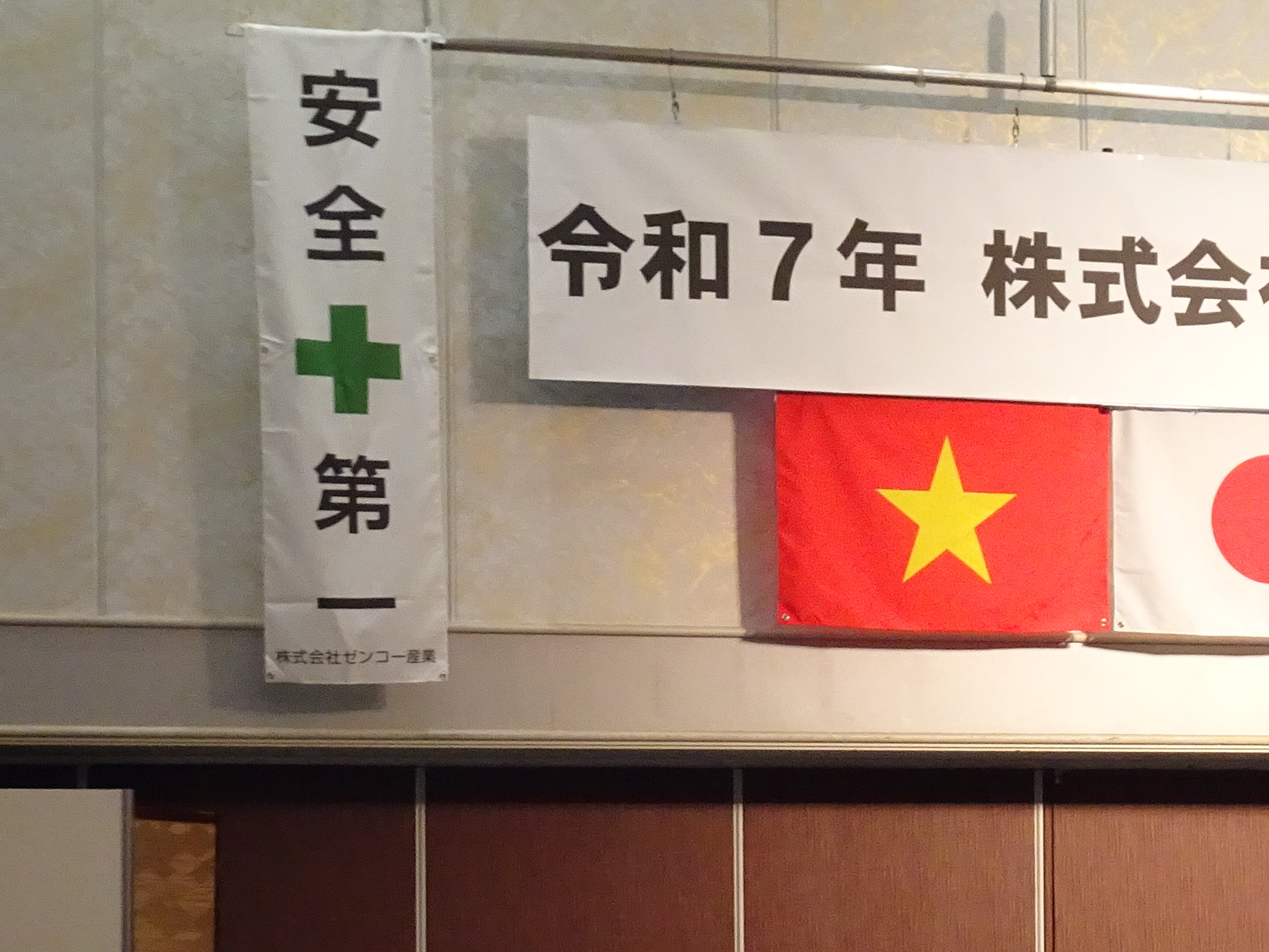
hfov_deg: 18.6
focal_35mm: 103
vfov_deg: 14.3
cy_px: 800
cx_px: 1236
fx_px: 3777
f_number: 4.5
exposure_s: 1/50
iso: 400
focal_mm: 7.58
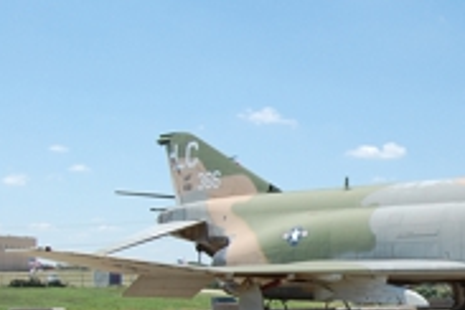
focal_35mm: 76
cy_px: 267
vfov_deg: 17.7
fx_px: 982
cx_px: 487
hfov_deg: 25.1
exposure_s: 1/400
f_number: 10
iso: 200
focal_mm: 22
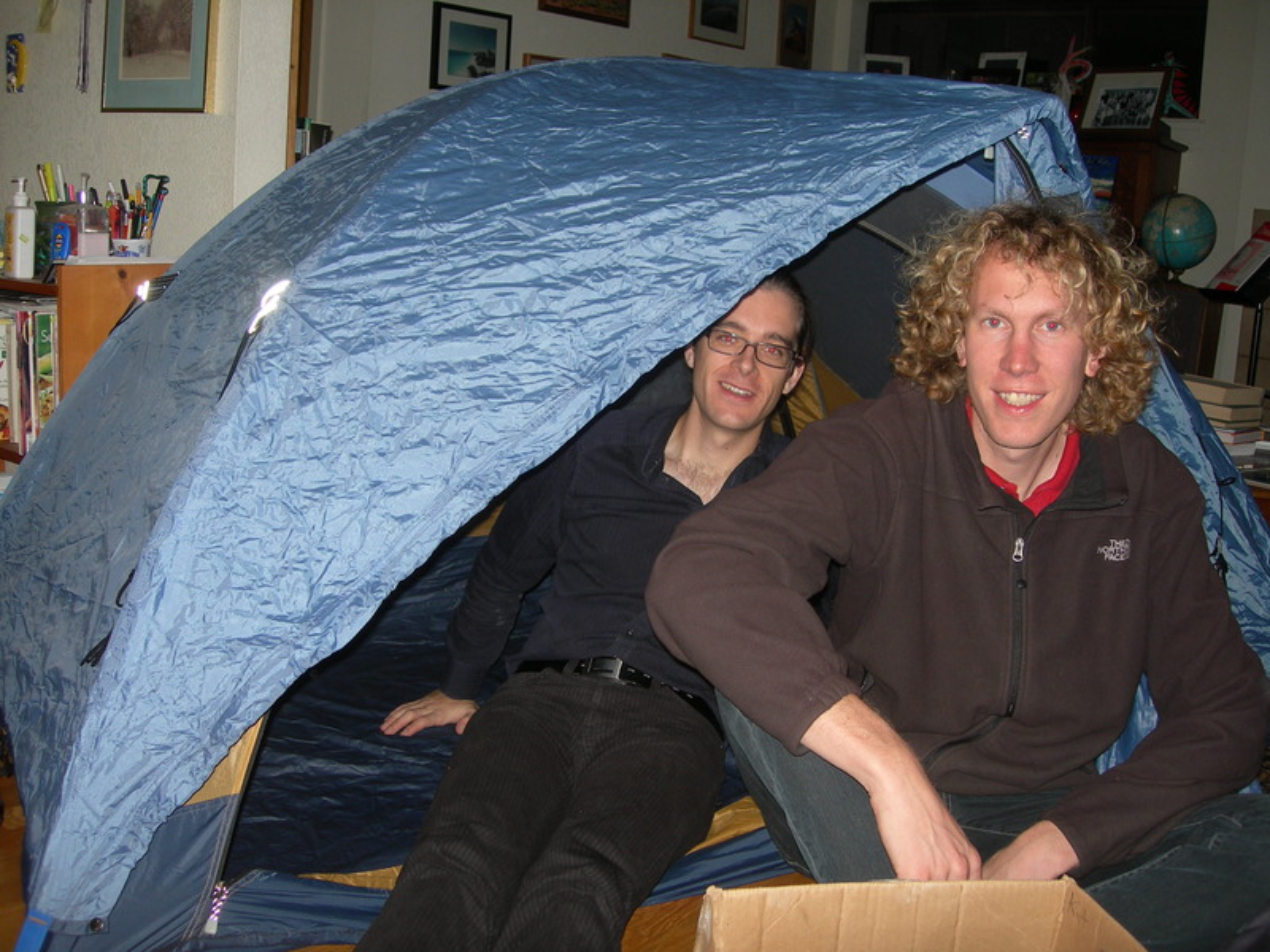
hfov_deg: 49.0
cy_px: 476
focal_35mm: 38
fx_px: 1394
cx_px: 635
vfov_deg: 37.7
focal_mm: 7.8
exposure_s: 1/60.1
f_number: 2.8
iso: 50
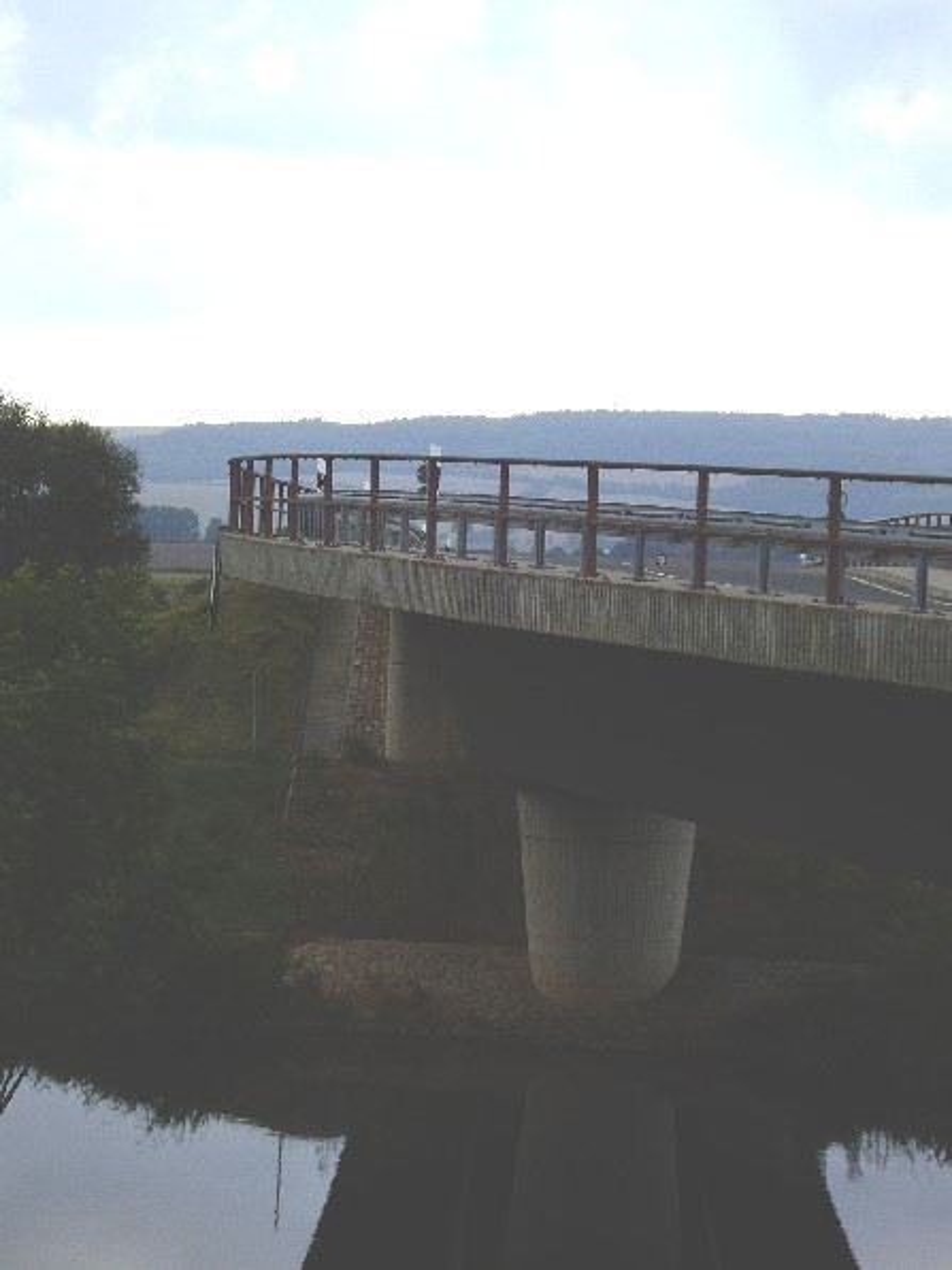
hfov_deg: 13.0
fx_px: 4180
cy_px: 635
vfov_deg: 17.3
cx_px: 476
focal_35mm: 114
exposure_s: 1/250
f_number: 5.2
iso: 50
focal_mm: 18.6
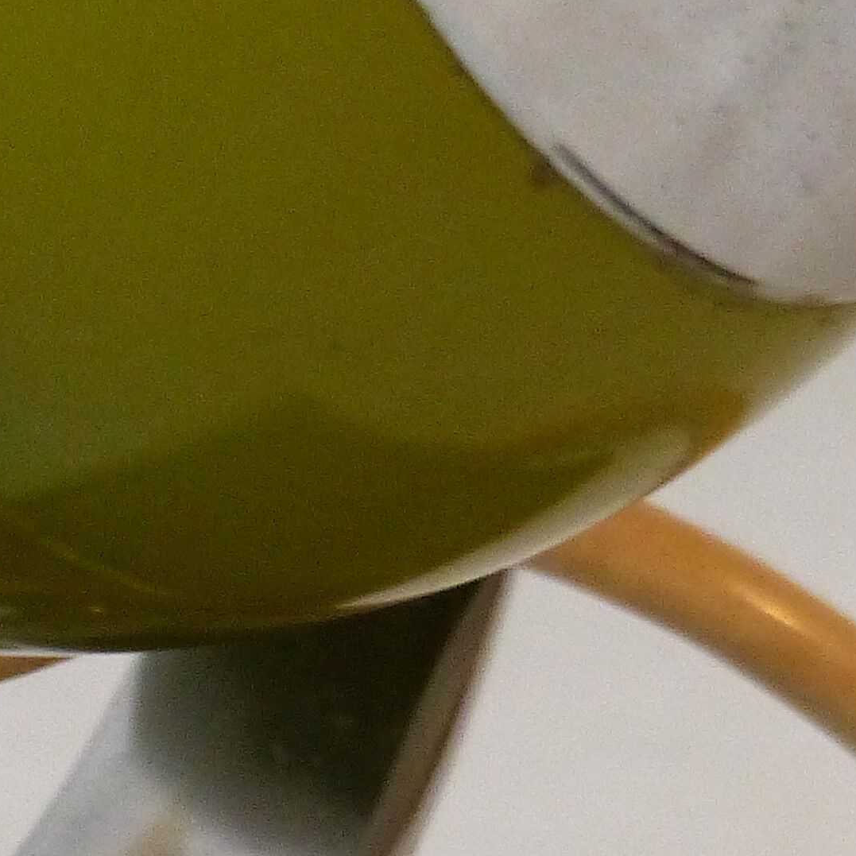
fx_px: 26634
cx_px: -77
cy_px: 646
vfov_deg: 1.8
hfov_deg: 1.8
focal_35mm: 952
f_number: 2.8
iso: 400
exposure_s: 1/20
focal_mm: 47.4
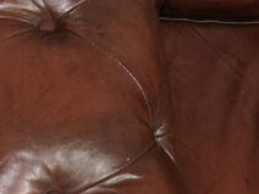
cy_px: 48
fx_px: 763
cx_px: -88
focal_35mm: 102
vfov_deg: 14.4
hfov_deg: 17.9
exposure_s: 1/33.3
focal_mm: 3.95
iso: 200
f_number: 1.8
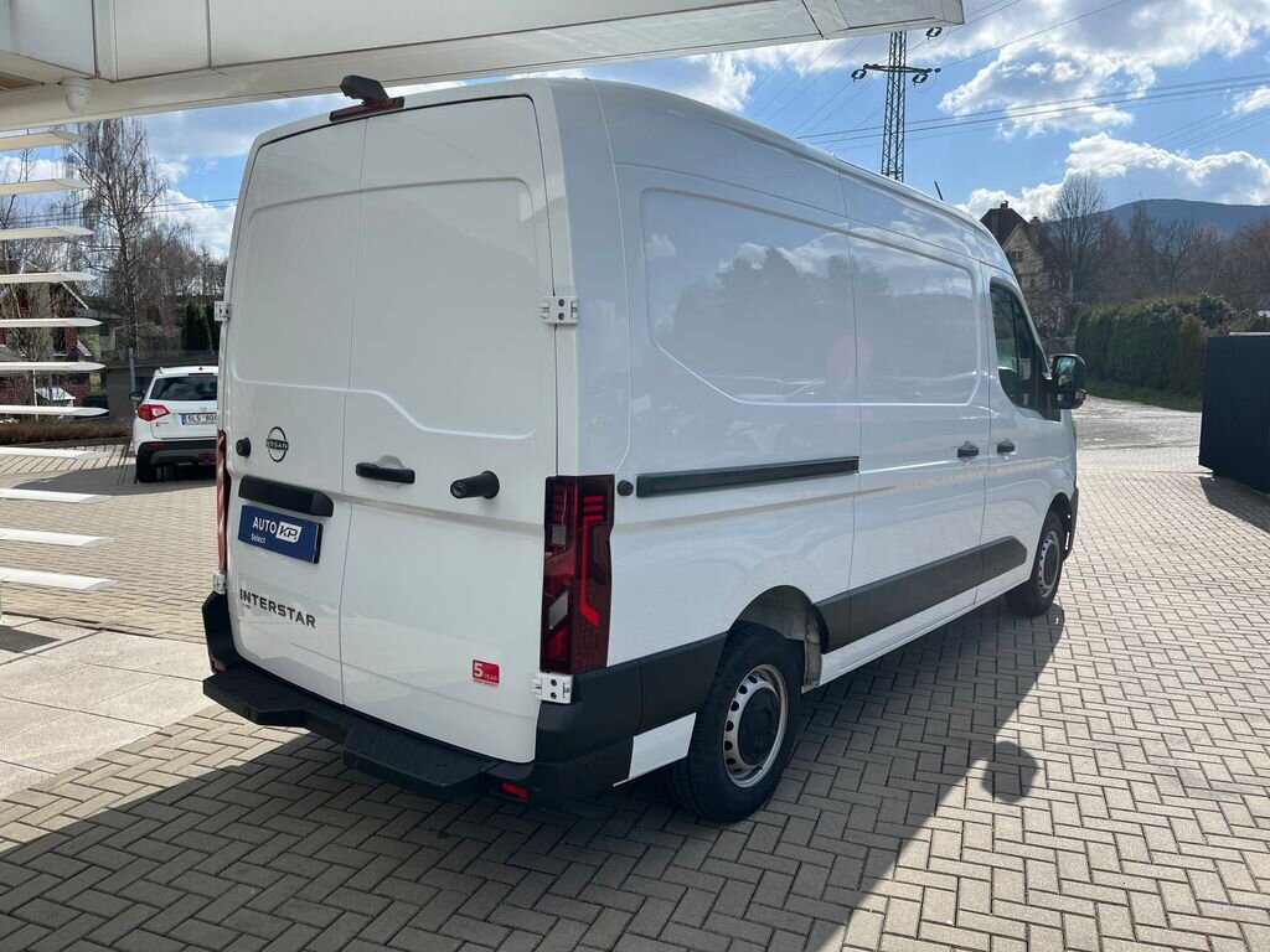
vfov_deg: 53.1
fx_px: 954
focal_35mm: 26
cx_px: 635
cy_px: 476
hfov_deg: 67.3
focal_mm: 5.1
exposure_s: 1/4310
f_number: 1.6
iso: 50
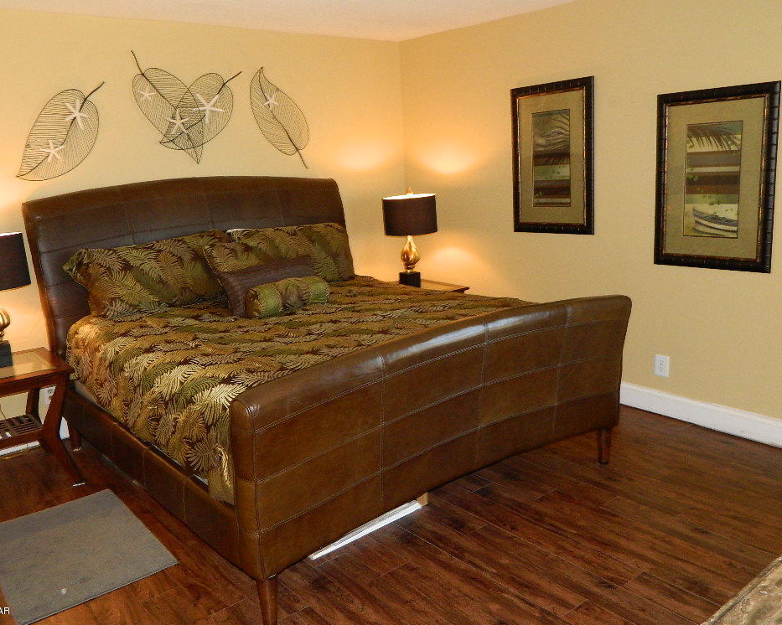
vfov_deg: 48.5
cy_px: 312
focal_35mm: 30
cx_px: 374
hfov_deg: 58.8
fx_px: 694
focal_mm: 5.1
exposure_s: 1/30
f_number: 3.2
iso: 250
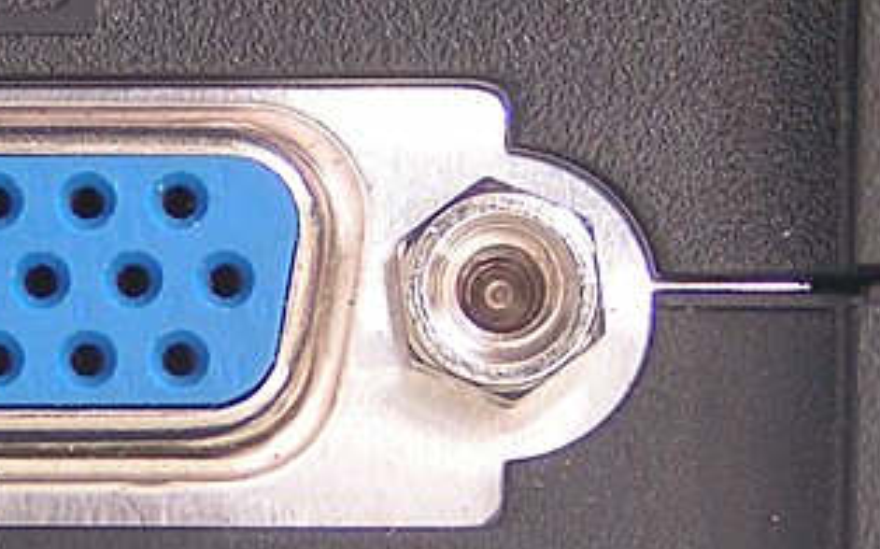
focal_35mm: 246
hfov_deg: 8.5
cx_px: 6
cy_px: 218
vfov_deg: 5.3
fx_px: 5898
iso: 50
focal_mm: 17.4
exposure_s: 1/125
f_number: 3.5
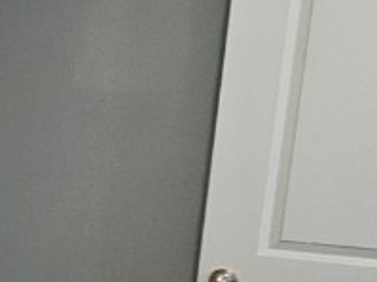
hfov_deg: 18.6
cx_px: -379
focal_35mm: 67
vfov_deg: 21.5
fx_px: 729
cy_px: 244
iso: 320
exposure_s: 1/60
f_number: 2.2
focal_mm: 2.2
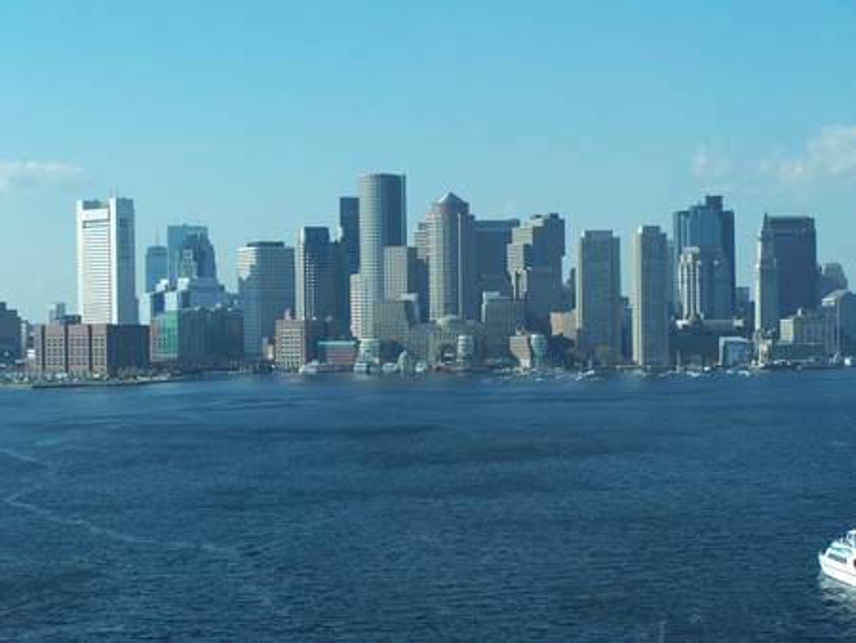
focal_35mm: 82
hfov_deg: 23.8
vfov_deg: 18.0
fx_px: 2029
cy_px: 322
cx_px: 428
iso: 80
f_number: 3.2
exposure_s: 1/640
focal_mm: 13.7
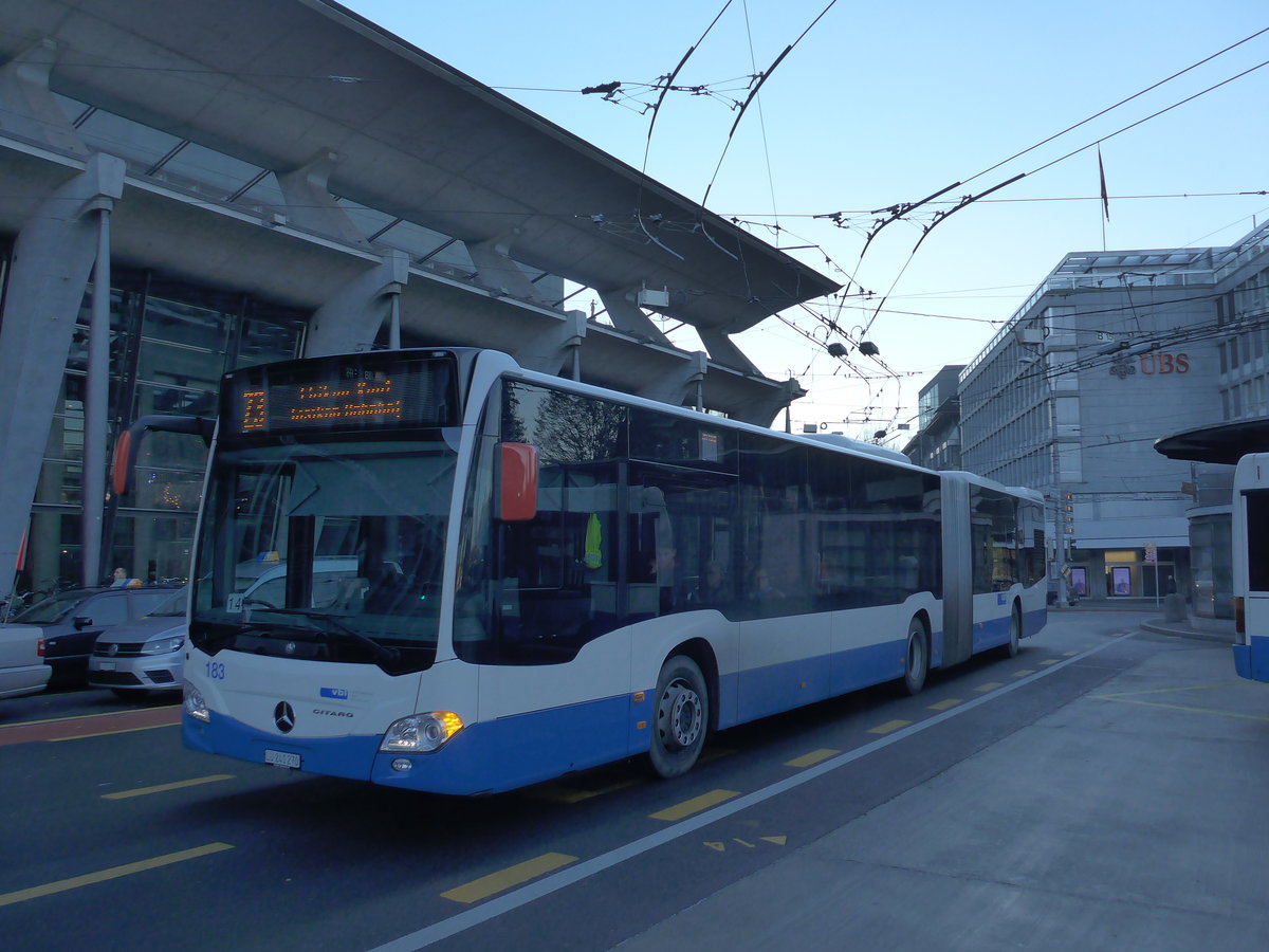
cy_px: 476
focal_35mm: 29
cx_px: 634
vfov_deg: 48.2
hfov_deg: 61.7
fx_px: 1063
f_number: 2.8
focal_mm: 6
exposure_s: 1/400
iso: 160
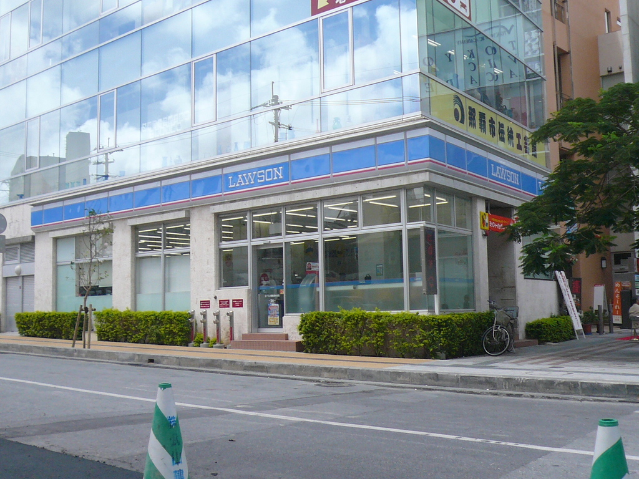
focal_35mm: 44
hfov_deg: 42.9
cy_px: 240
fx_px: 812
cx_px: 320
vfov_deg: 32.9
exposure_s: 1/160
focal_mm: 4.7
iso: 100
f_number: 8
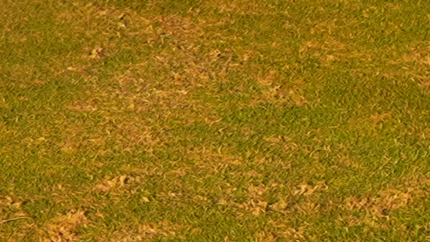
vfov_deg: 4.1
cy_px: -730
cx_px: 791
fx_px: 3171
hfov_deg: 7.5
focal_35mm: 278
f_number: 3.2
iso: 1000
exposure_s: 1/80
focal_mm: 24
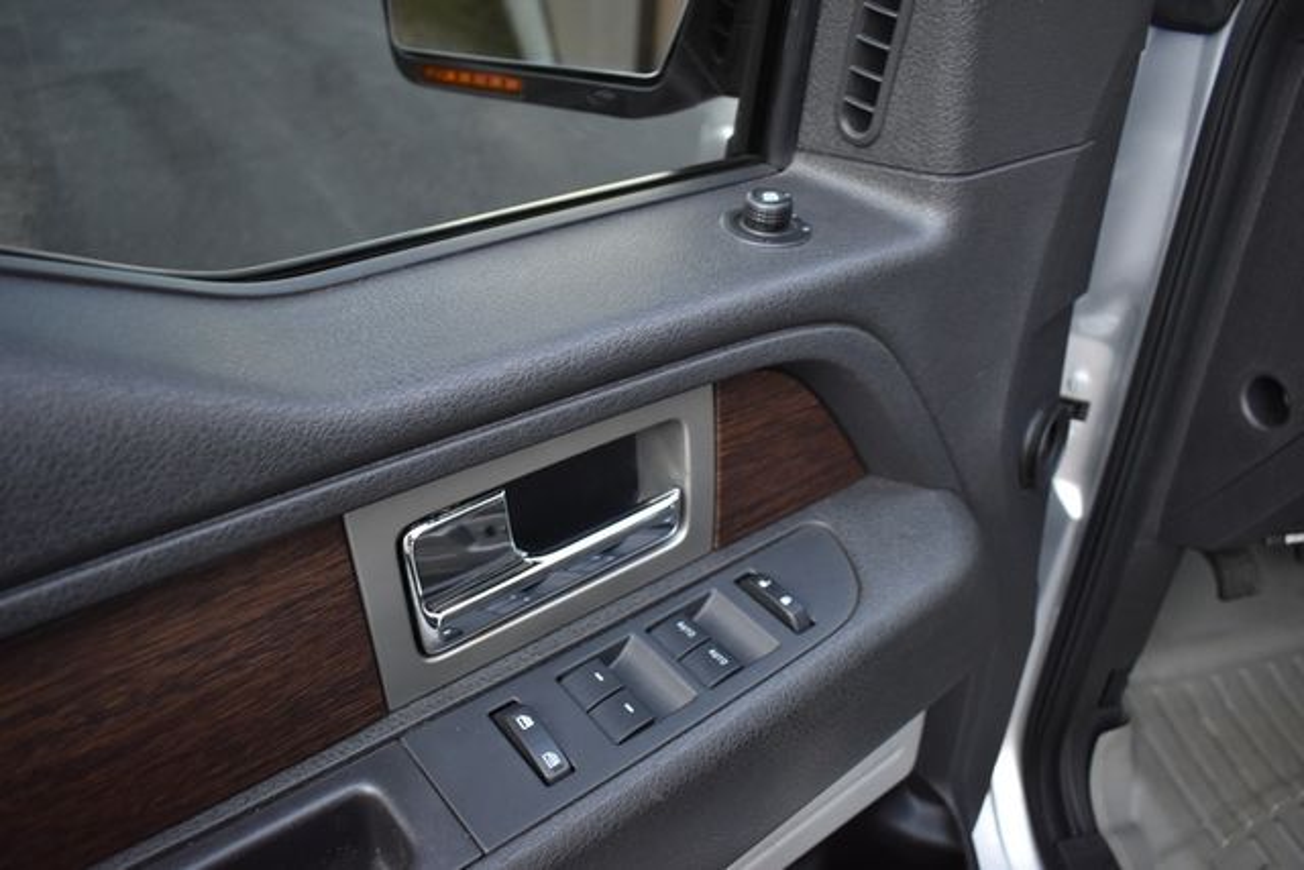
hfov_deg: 67.4
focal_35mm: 27
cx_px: 652
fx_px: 978
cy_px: 435
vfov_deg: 48.0
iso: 800
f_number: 3.5
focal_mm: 18
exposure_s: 1/160
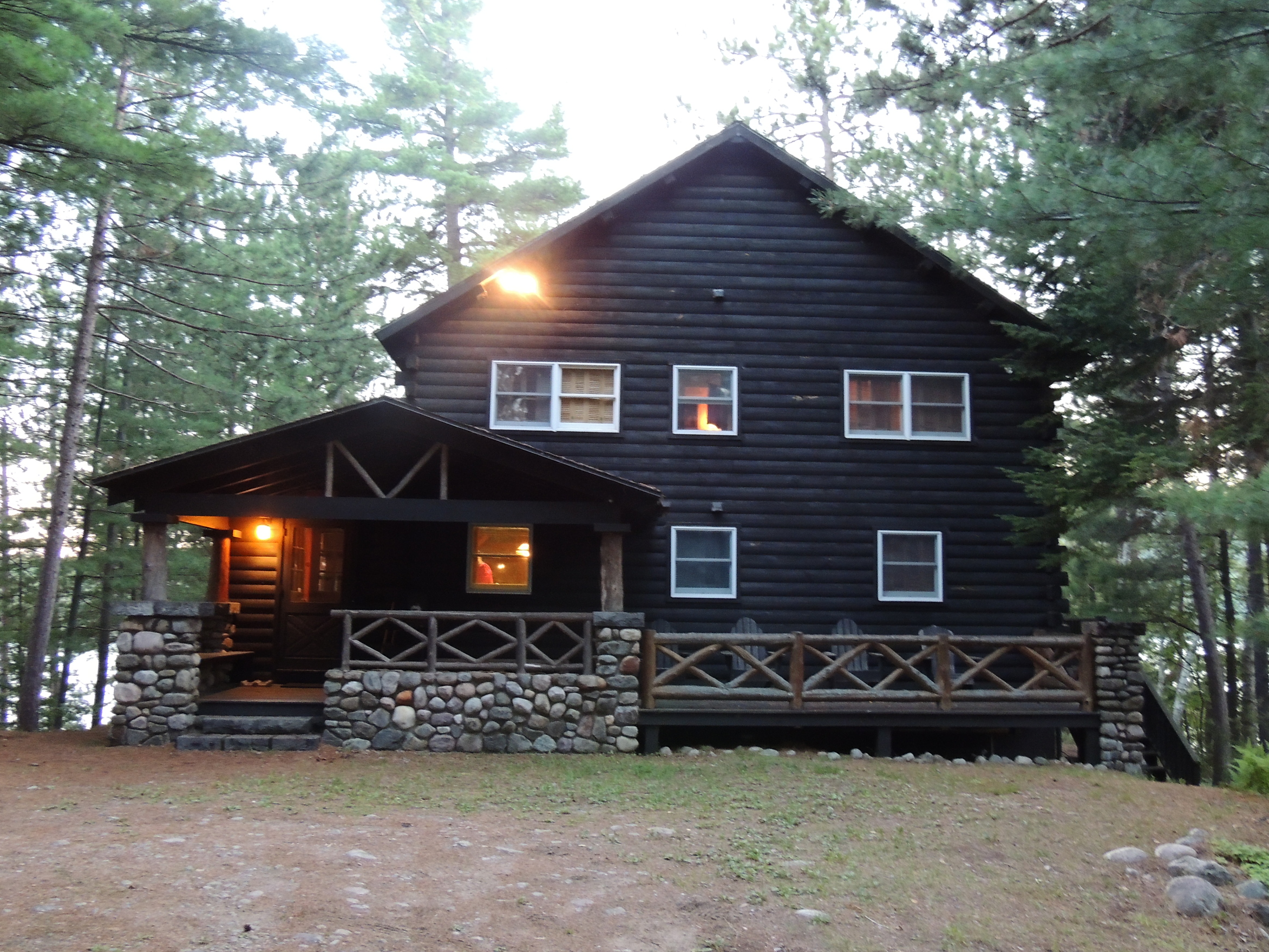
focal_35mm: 32
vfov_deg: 44.2
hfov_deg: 56.8
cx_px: 635
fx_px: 1173
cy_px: 456
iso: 560
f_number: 3.1
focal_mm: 5.3
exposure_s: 1/8
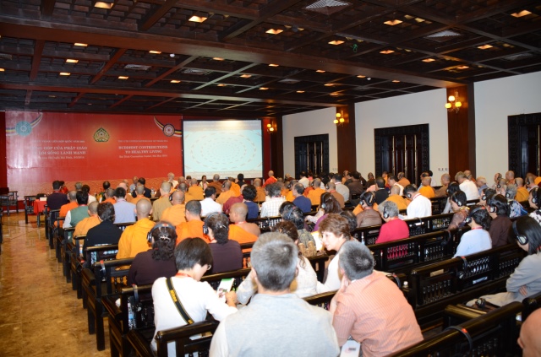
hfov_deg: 67.5
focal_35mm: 27
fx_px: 405
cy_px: 178
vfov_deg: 47.7
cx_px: 270
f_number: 3.5
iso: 640
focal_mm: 18
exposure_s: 1/50
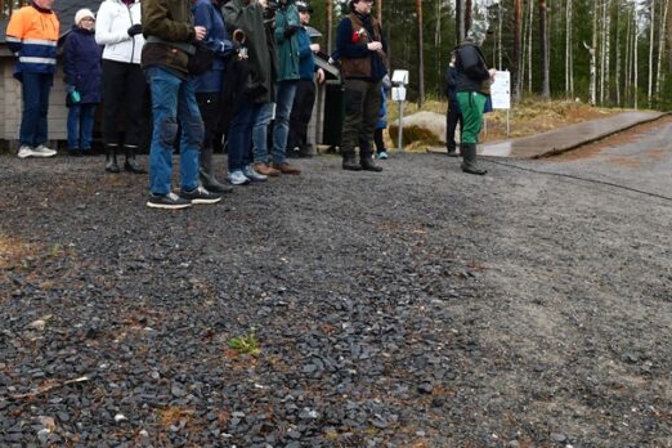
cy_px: 98
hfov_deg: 40.3
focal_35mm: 49
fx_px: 915
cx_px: 351
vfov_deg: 27.1
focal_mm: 17
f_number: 8
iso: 640
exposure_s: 1/250
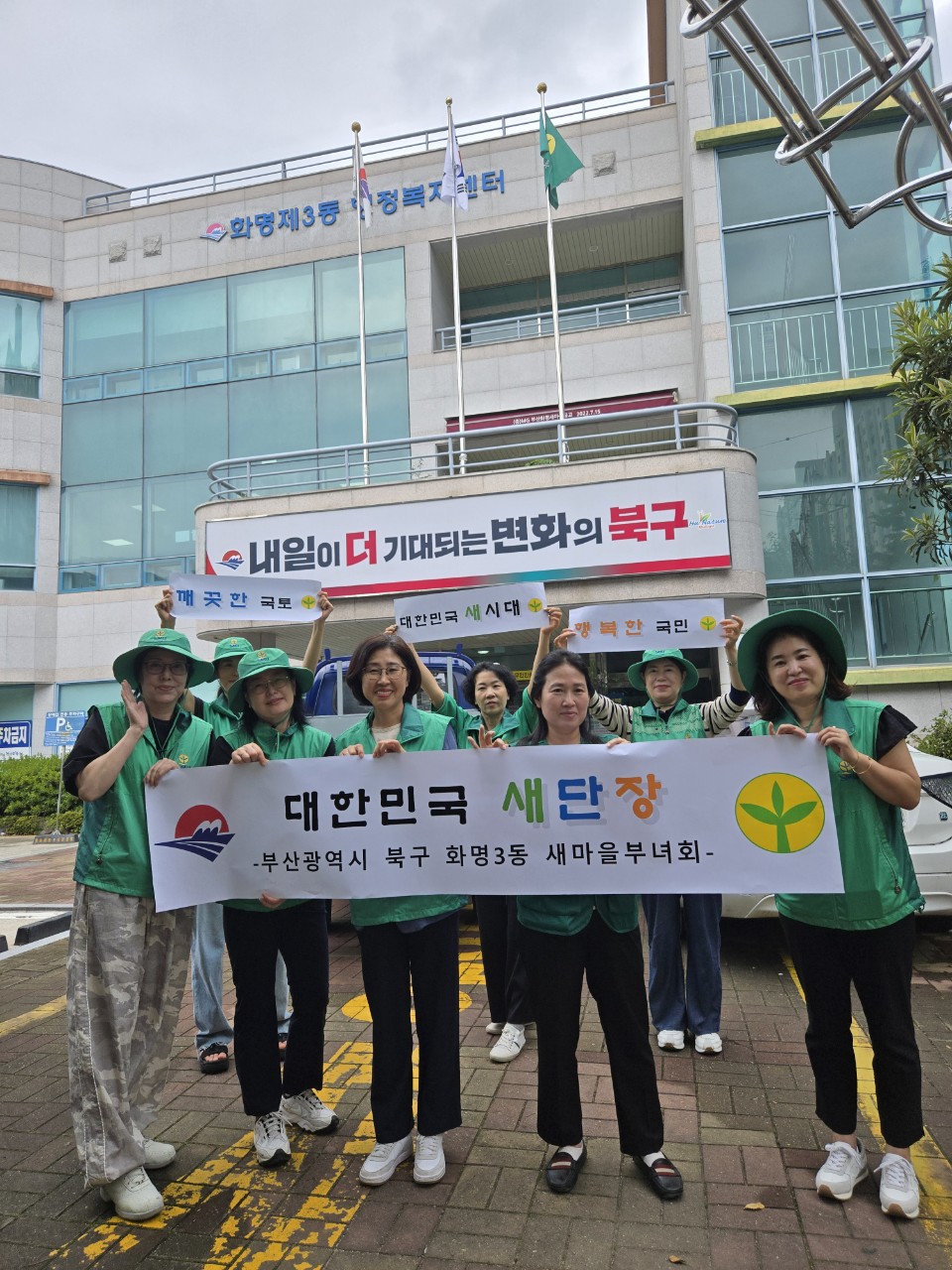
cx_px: 476
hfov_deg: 58.9
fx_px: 843
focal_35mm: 23
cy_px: 635
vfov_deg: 73.9
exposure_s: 1/2859
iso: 80
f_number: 1.8
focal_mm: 5.4
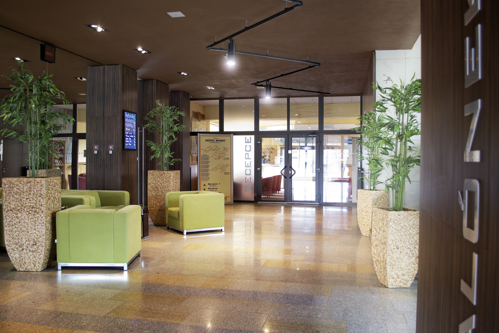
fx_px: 430
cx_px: 251
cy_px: 170
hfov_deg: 60.3
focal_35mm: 31
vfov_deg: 42.3
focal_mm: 20
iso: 640
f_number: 3.8
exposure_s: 1/15
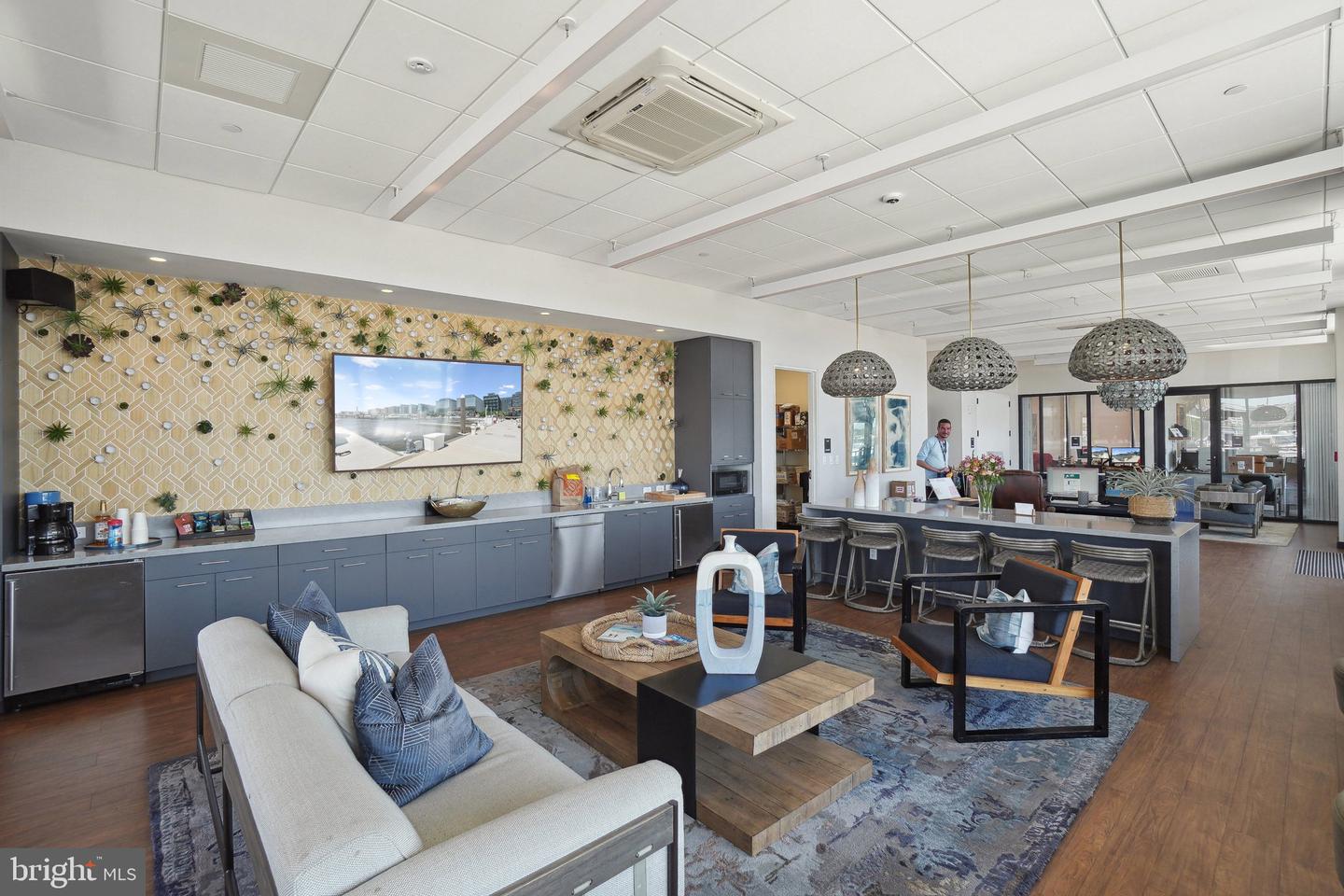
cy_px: 448
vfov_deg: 77.3
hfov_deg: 100.4
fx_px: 560
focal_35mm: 15
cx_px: 672
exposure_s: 1/15
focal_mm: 10
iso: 100
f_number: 7.1
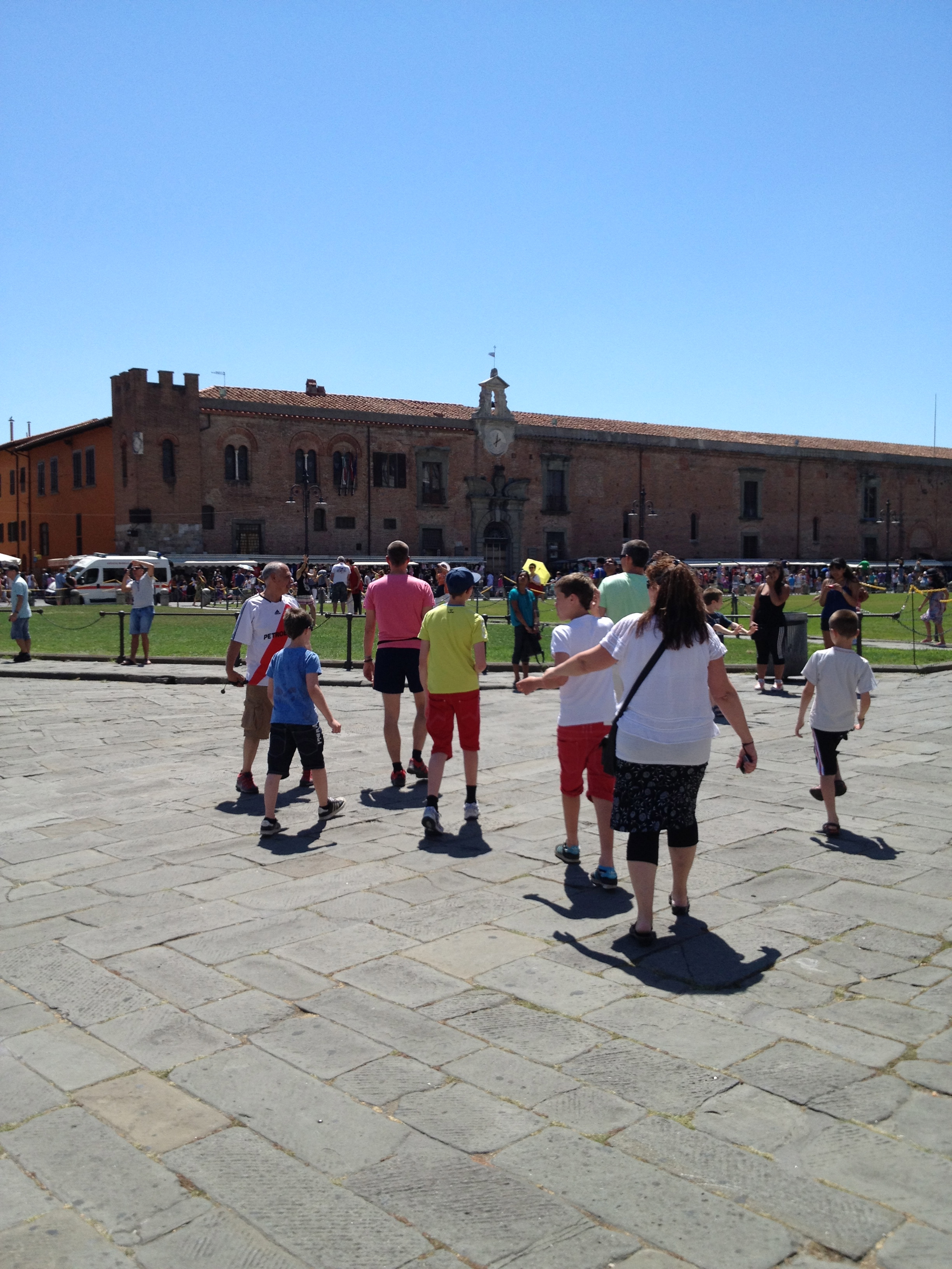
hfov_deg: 40.7
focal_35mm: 35
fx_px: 1283
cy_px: 634
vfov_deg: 52.6
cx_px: 476
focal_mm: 4.28
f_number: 2.4
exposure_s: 1/1842
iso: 64
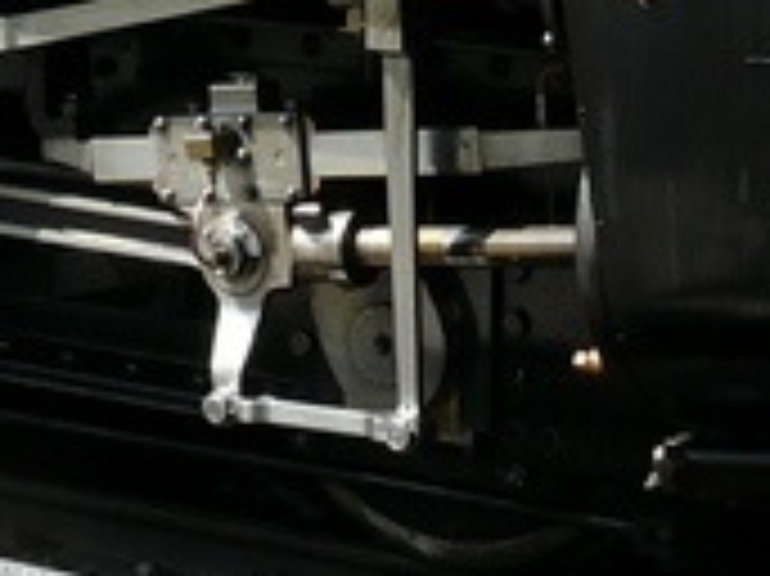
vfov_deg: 8.6
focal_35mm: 164
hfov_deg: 12.0
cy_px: -513
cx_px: 486
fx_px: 3645
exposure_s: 1/200
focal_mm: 4.6
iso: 100
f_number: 5
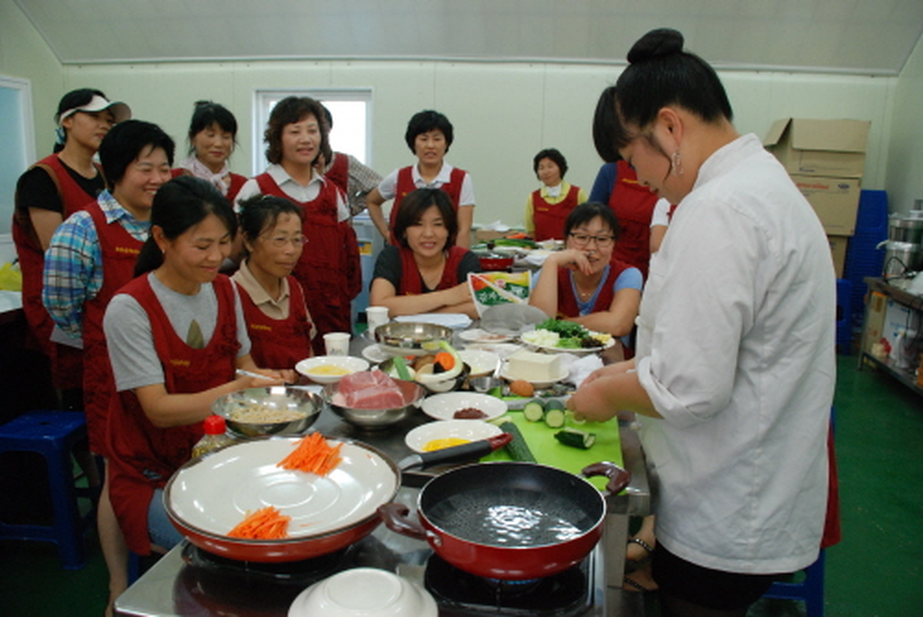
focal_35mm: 27
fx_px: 693
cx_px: 462
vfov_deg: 48.0
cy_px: 308
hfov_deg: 67.4
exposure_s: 1/100
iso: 1000
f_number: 5
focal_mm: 18
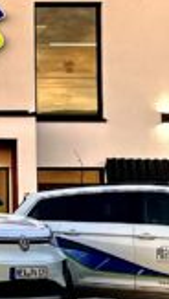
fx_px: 1303
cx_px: -154
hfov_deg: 7.2
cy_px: 114
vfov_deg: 13.1
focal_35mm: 164
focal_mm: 6.86
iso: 80
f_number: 1.78
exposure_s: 1/244
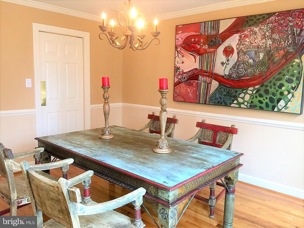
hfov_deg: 61.7
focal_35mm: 29
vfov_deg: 48.2
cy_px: 114
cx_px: 152
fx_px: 255
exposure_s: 1/10
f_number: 2.2
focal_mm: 4.15
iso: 125
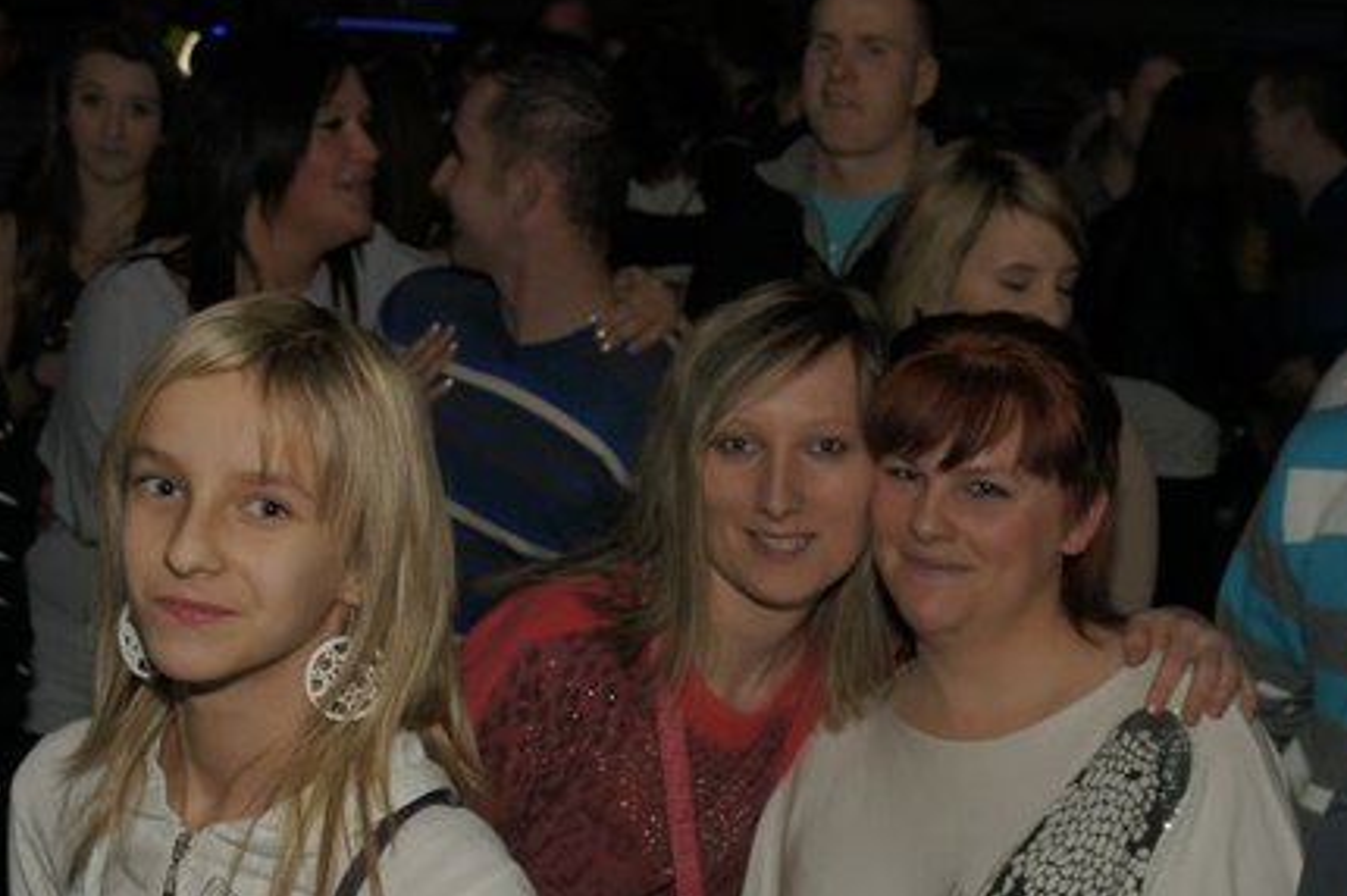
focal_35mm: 68
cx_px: 808
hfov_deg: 29.6
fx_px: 2542
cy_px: 627
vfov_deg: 19.9
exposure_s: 1/60
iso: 400
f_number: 5.6
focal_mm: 30
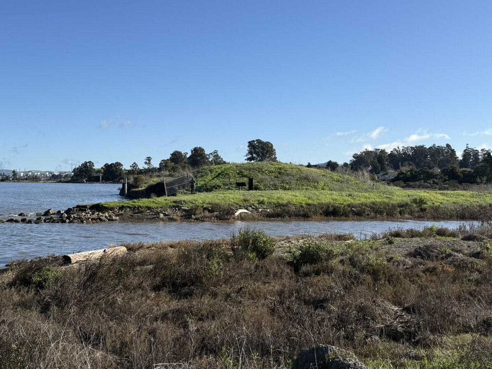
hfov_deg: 45.6
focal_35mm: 41
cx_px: 204
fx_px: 583
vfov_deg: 35.1
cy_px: 180
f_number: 1.78
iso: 80
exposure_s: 1/5319
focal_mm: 6.76
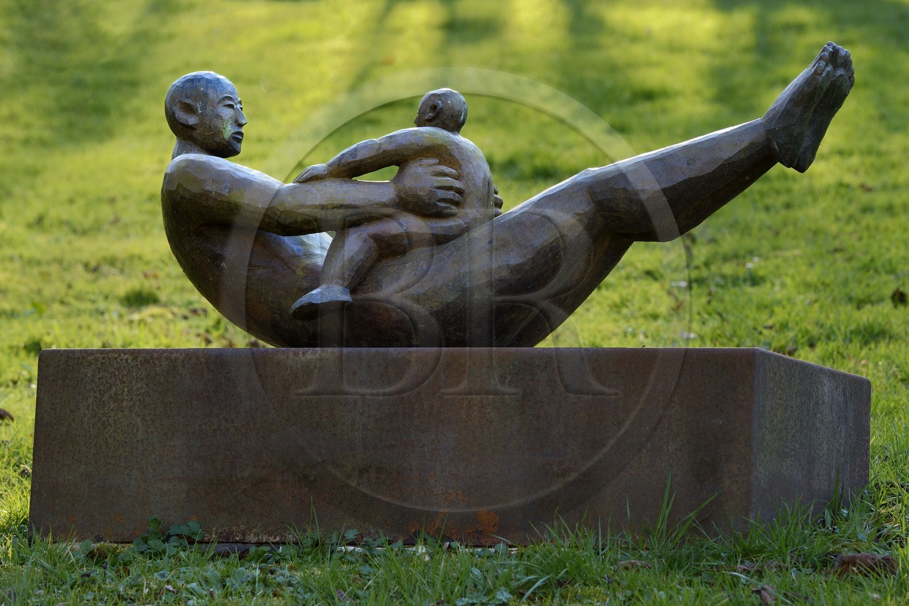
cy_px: 303
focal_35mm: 175
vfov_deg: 7.8
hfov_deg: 11.7
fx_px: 4419
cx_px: 454
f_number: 7.1
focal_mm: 175
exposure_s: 1/250
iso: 400
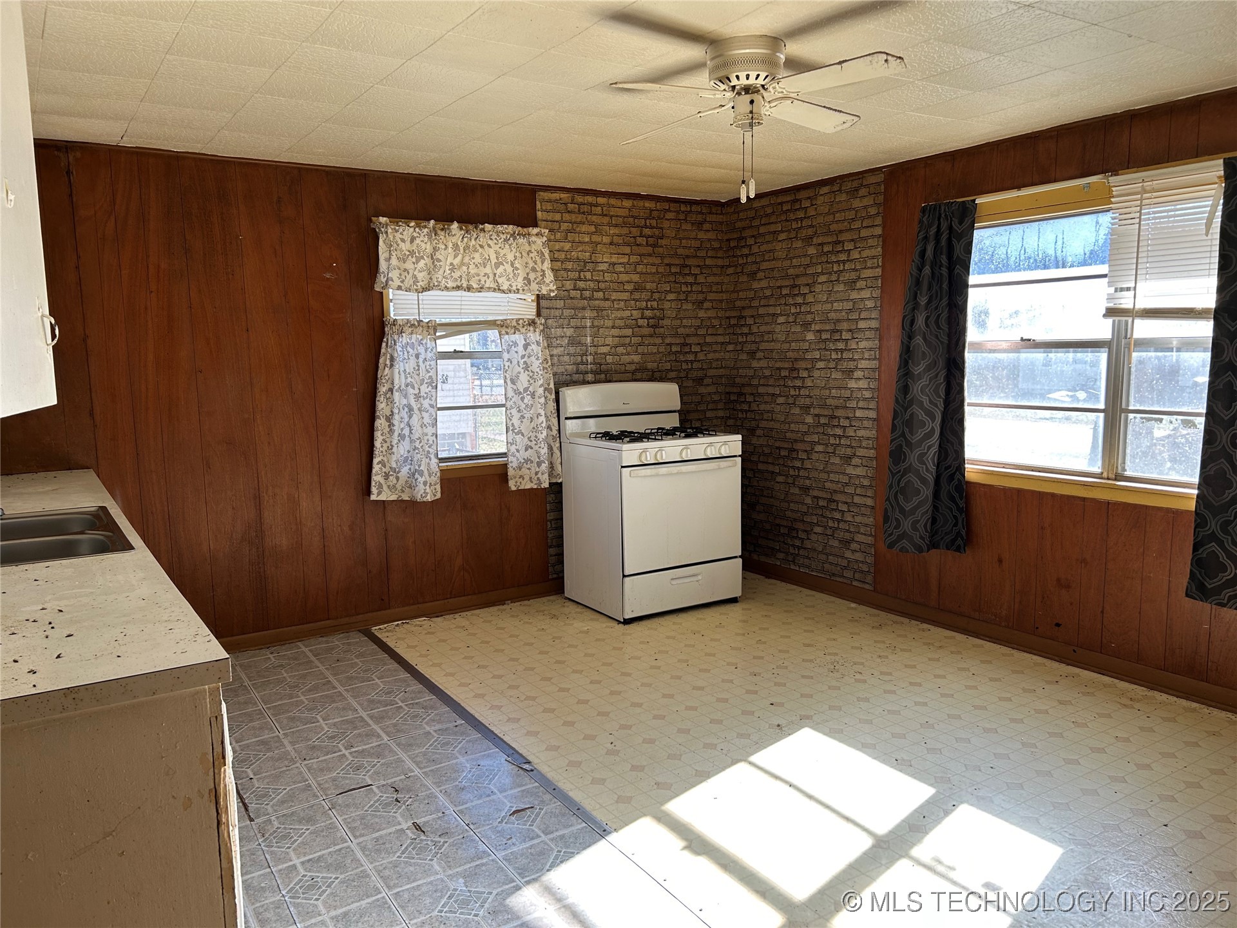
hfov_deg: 67.3
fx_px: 929
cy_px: 464
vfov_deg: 53.1
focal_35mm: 26
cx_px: 618
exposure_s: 1/135
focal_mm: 5.7
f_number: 1.5
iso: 40
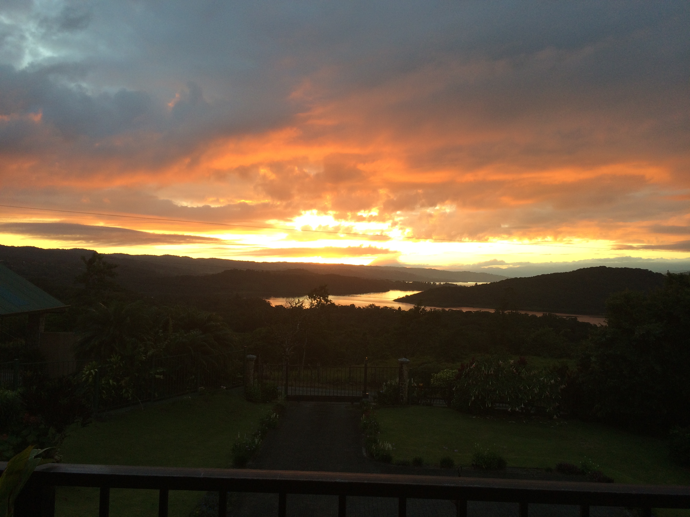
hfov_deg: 61.7
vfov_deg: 48.2
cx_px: 345
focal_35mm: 29
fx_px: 578
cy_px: 258
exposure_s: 1/120
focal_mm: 4.15
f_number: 2.2
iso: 40
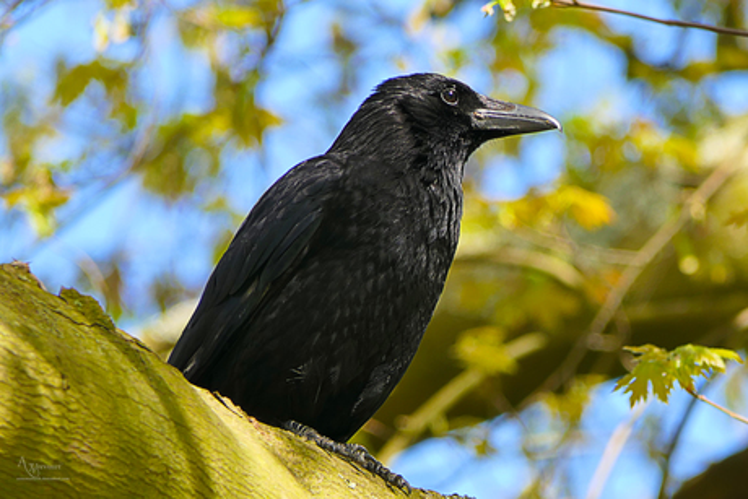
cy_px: 250
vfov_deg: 1.7
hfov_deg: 2.5
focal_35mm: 815
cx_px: 374
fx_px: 16938
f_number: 4.5
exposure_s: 1/160
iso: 125
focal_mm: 176
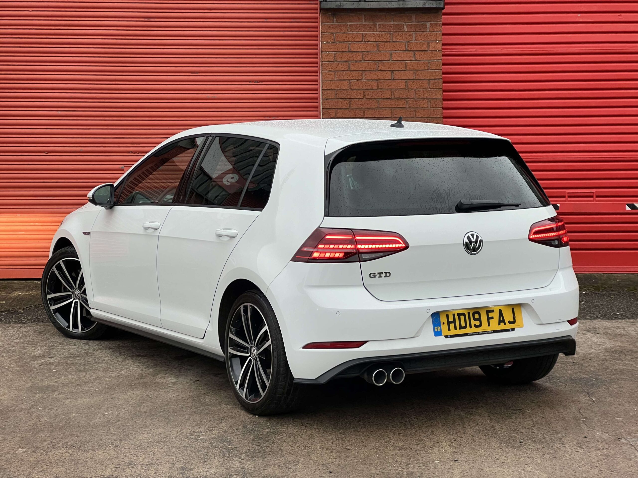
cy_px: 239
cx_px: 319
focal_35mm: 77
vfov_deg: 19.1
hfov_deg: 25.3
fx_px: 1419
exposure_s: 1/55
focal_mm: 9
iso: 160
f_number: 2.8
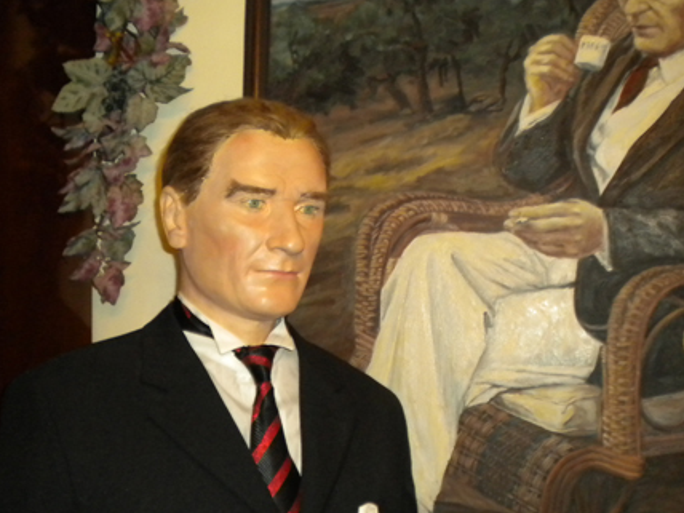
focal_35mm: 45
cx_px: 305
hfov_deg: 42.0
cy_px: 301
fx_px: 889
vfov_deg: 32.1
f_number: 3.1
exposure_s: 1/30
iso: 400
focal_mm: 6.3
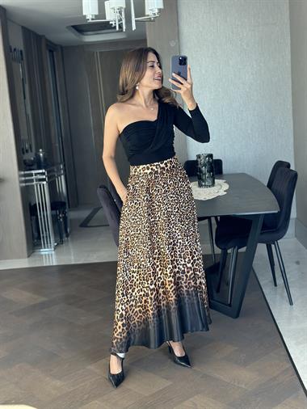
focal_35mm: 48
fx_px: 567
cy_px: 204
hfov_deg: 30.3
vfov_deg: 39.6
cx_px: 154
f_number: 1.78
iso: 125
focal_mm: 6.86
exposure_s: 1/121
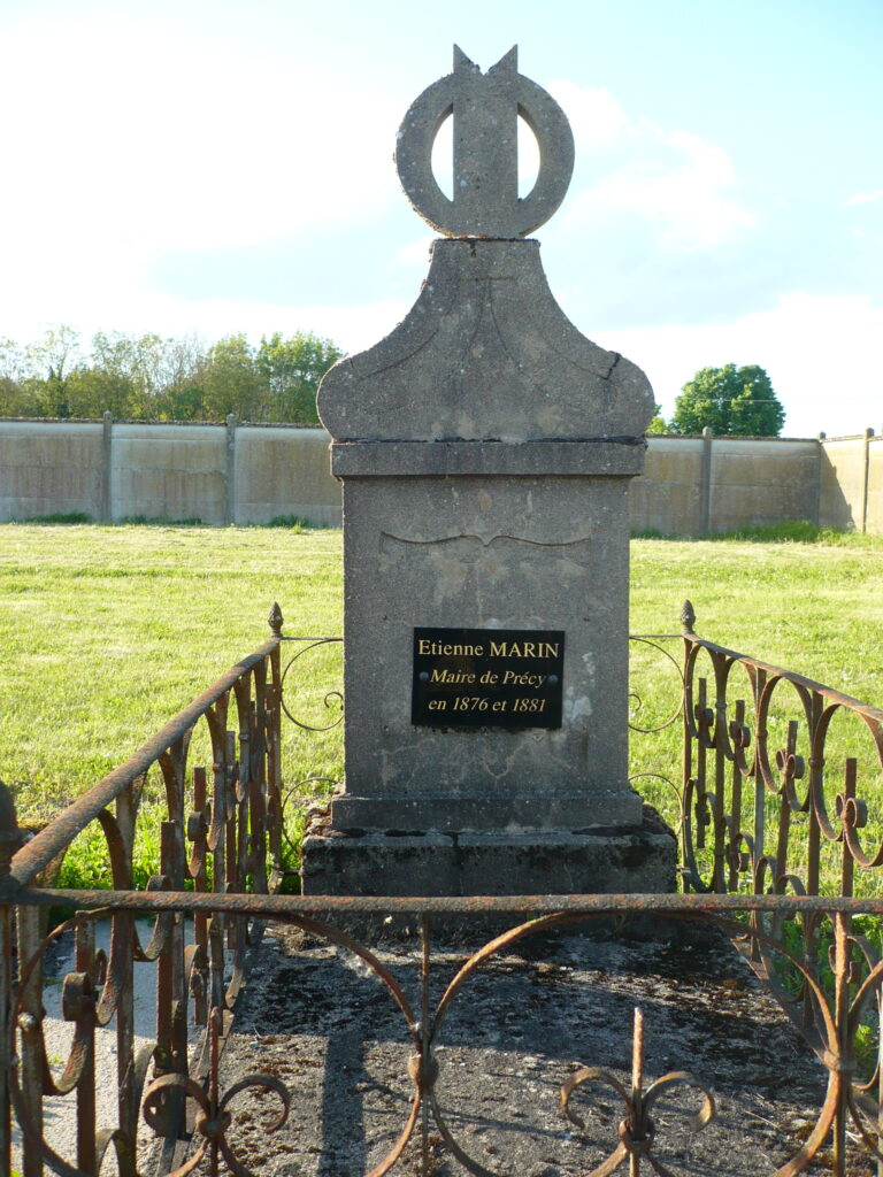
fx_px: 1190
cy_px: 588
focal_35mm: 35
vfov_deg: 52.6
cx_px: 442
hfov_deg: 40.7
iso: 100
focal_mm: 5.8
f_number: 2.8
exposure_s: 1/250
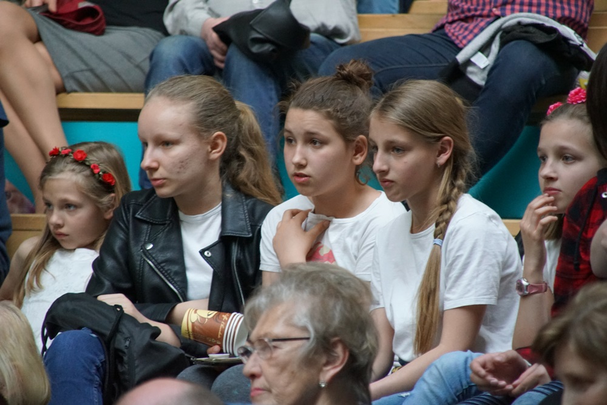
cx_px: 304
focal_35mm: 300
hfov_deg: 6.9
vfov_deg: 4.6
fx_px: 5059
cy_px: 202
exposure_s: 1/50
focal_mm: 200
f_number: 6.3
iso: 3200
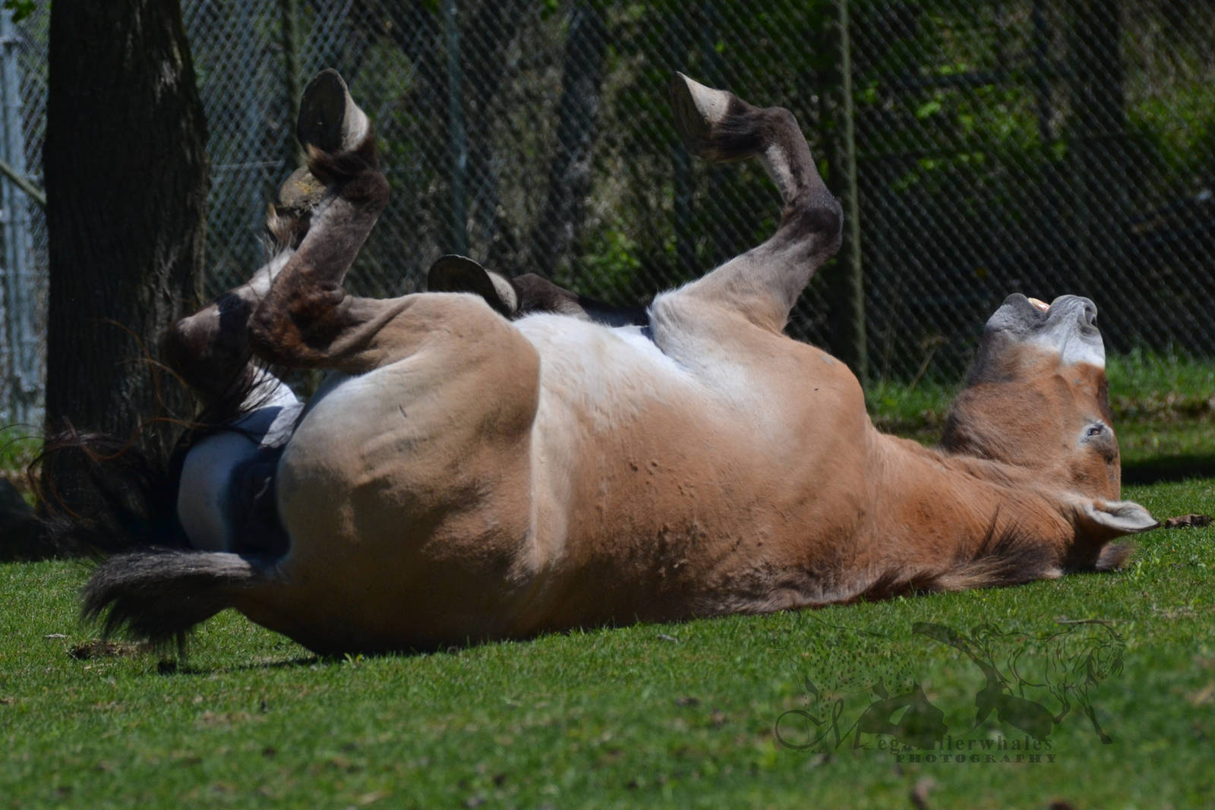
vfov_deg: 5.2
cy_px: 405
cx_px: 608
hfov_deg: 7.8
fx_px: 8860
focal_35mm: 262
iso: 400
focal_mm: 175
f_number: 7.1
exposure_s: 1/2000
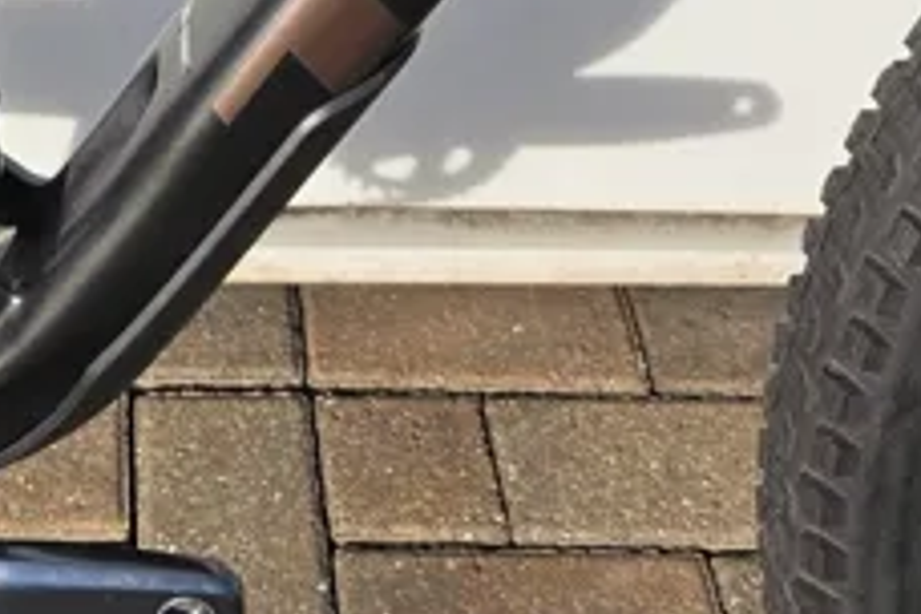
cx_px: 170
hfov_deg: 23.8
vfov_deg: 14.7
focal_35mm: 84
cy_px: -412
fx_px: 2149
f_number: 1.8
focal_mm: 5.4
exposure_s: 1/2500
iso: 25
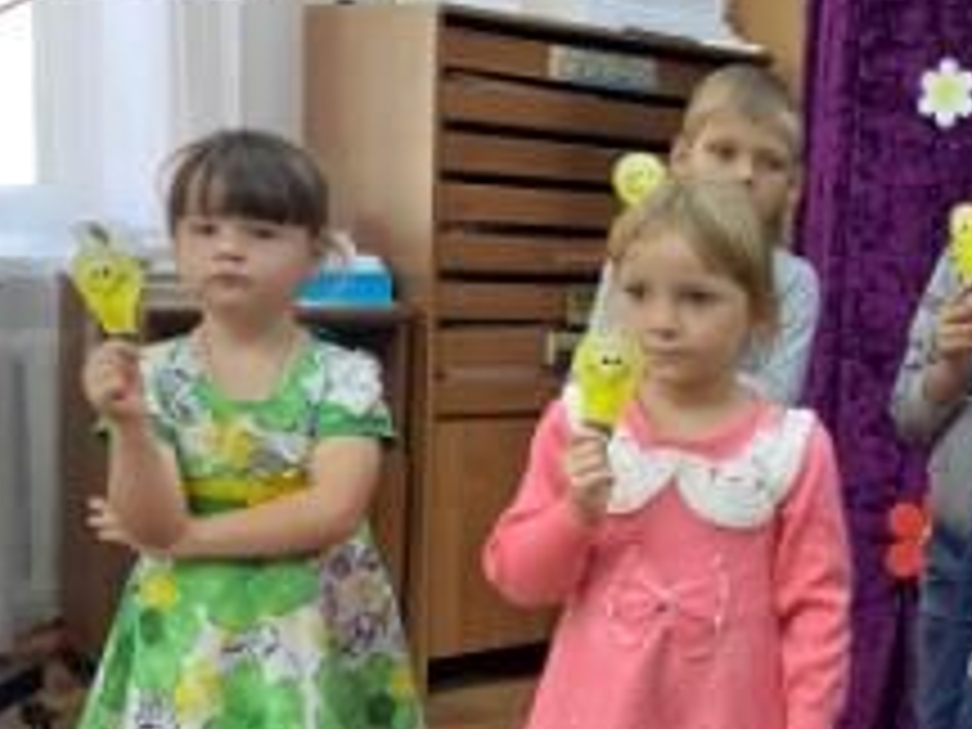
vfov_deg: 26.8
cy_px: 508
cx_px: 968
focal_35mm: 54
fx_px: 1516
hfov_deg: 32.7
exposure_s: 1/60
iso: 320
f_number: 1.8
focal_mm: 4.25
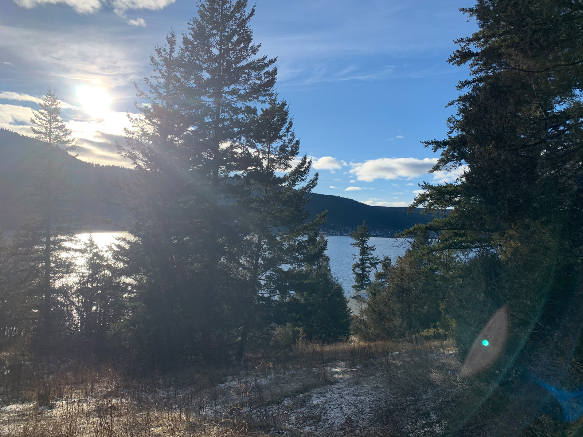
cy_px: 218
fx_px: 438
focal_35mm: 26
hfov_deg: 67.3
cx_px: 292
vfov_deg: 53.1
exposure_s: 1/3185
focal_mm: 4.25
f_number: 1.8
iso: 25
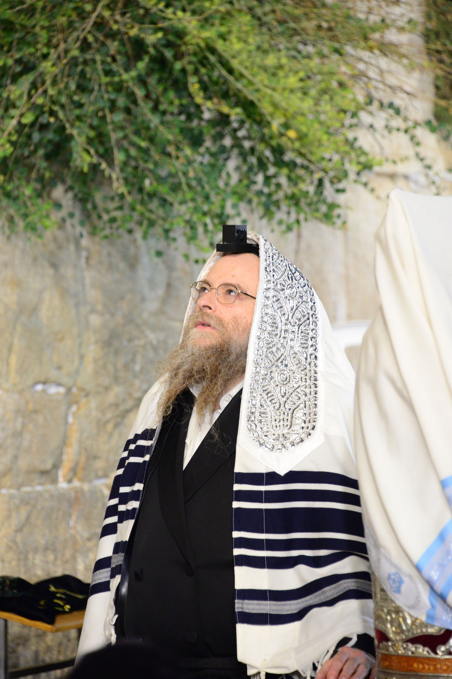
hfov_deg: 7.2
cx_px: 226
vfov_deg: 10.8
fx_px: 3578
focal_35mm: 190
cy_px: 340
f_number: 5.6
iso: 5000
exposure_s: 1/50
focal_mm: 190
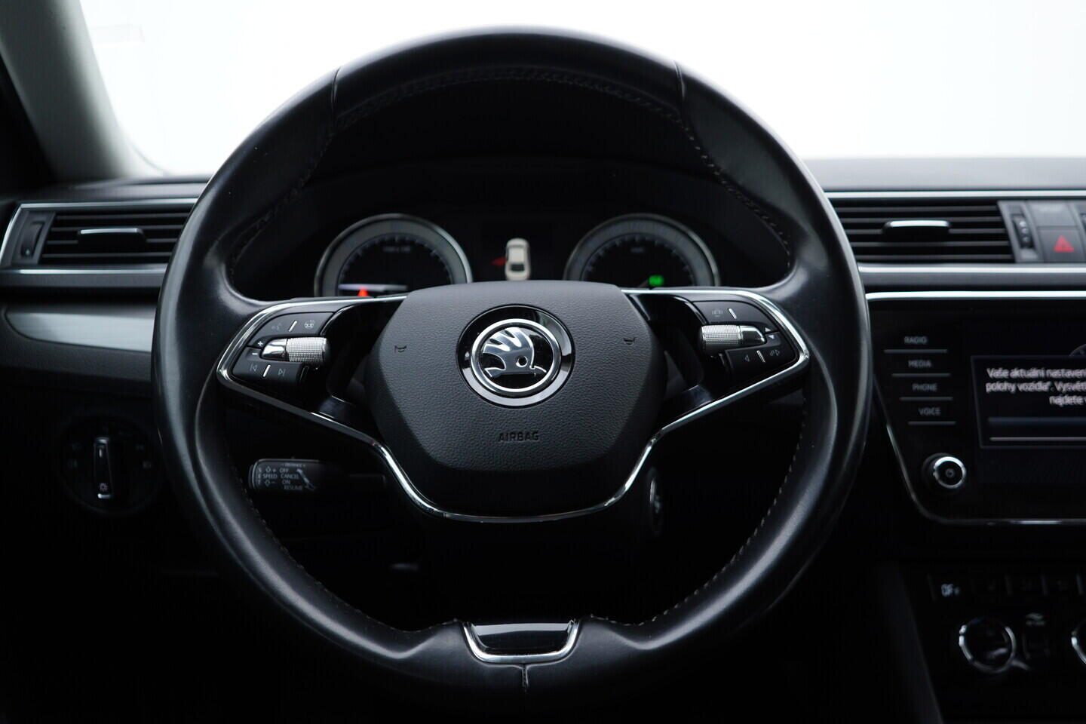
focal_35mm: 36
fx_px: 1086
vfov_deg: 36.9
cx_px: 543
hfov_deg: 53.1
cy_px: 362
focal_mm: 24
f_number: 2.8
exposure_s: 1/40
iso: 125
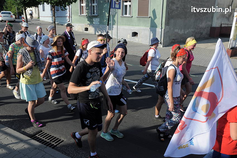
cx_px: 118
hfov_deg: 67.4
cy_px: 79
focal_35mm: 27
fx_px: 178
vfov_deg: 47.8
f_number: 10
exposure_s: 1/400
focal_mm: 18
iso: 400
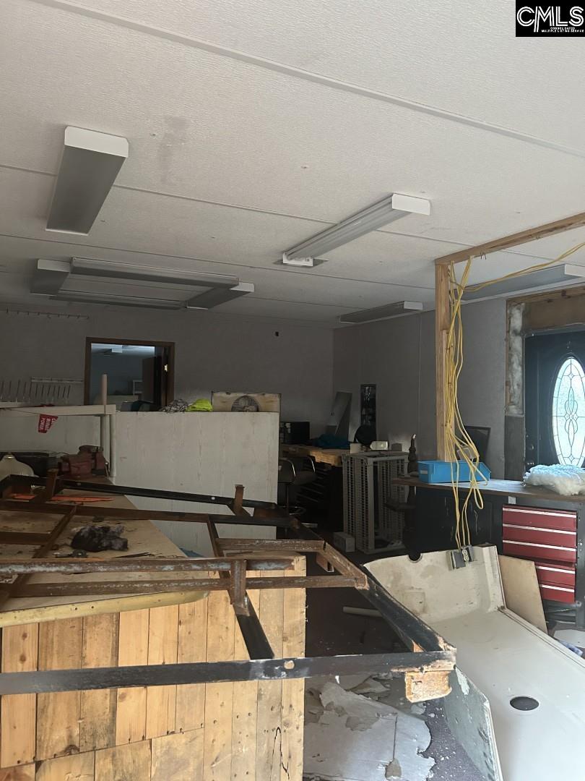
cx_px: 292
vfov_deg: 67.3
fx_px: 586
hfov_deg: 53.1
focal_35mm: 26
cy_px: 390
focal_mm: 5.7
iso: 400
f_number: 1.5
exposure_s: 1/60
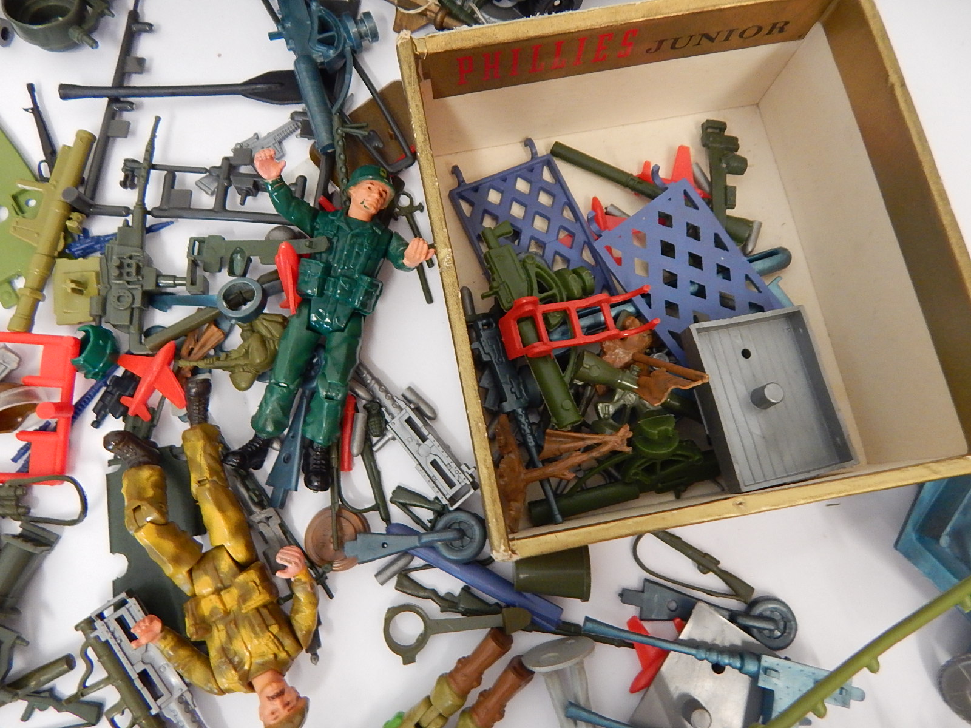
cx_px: 486
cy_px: 364
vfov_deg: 61.1
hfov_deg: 76.4
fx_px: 617
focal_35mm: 22
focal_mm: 4
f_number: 3
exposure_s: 1/20
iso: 400
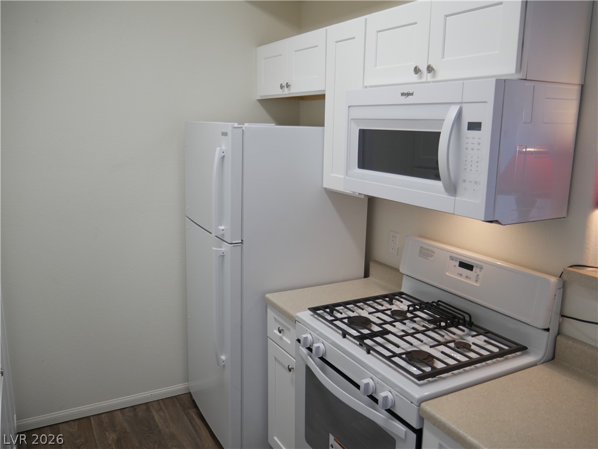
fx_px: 484
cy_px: 224
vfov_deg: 49.8
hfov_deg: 63.4
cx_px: 299
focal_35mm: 28
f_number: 3.5
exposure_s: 1/60
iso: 320
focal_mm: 14
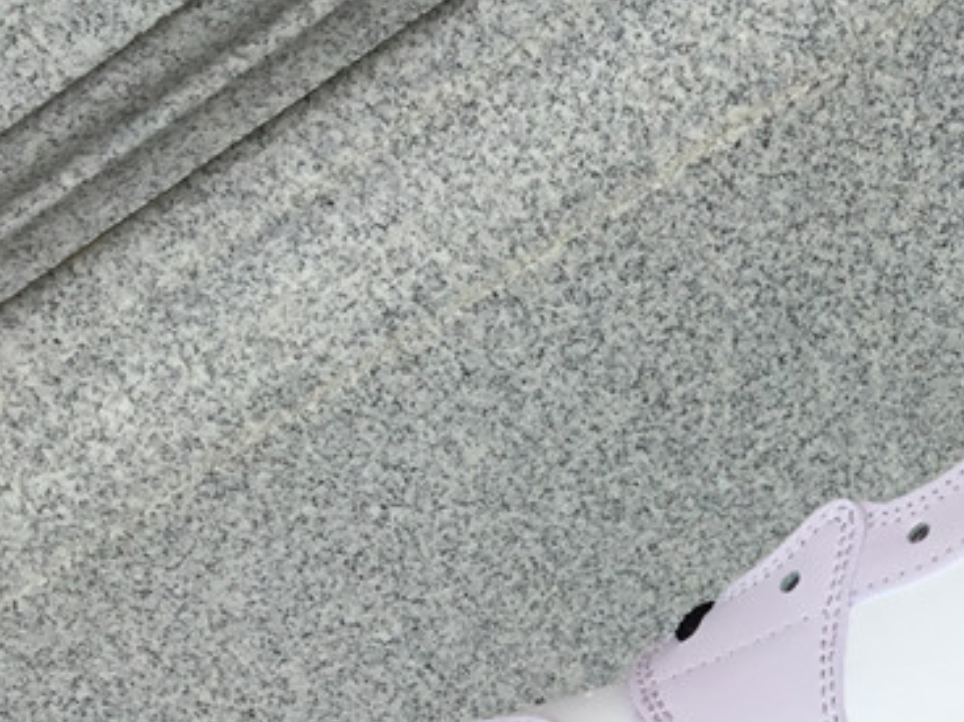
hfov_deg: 24.0
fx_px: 2116
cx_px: 1056
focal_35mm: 76
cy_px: 587
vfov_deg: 19.2
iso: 25
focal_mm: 3.3
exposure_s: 1/321
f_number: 2.4
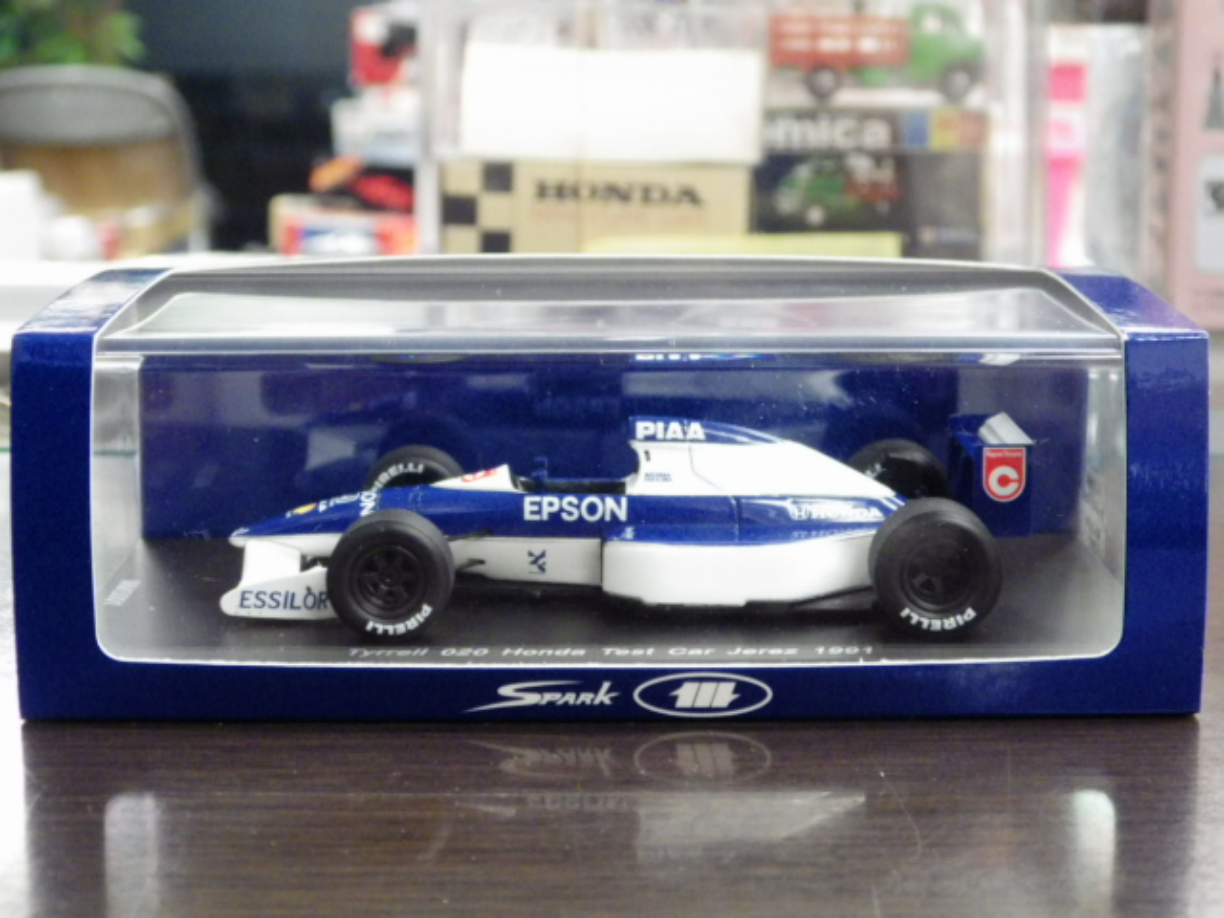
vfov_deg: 20.7
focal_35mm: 71
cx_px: 612
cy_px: 459
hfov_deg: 27.4
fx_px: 2511
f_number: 4.2
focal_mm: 12.8
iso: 1000
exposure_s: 1/25
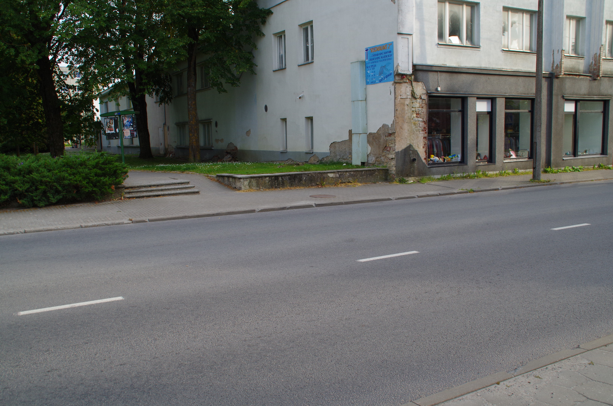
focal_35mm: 36
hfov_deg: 53.2
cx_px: 306
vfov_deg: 36.7
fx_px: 612
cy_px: 203
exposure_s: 1/100
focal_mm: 24
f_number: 11
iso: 250
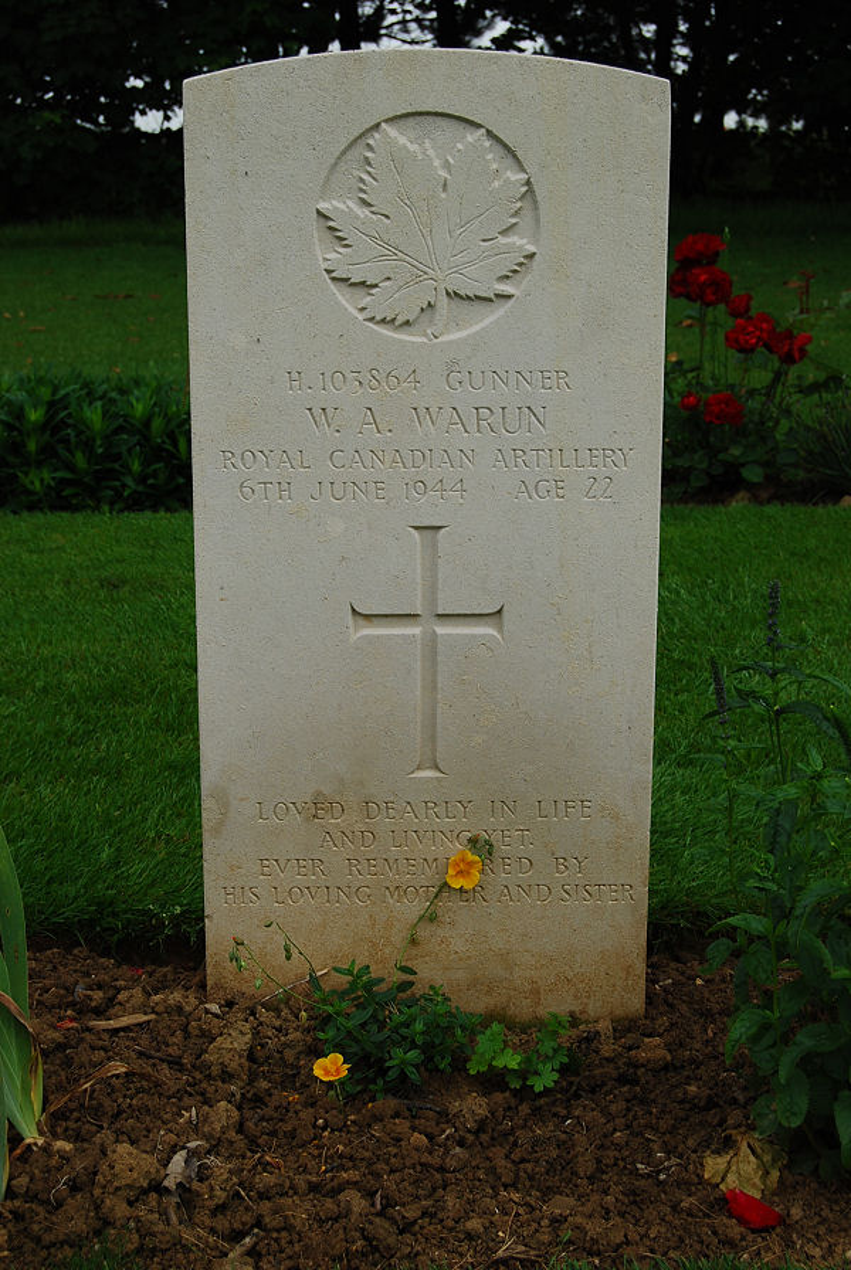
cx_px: 426
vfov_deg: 35.0
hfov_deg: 23.9
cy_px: 635
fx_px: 2015
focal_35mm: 57
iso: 200
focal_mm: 38
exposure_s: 1/250
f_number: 7.1
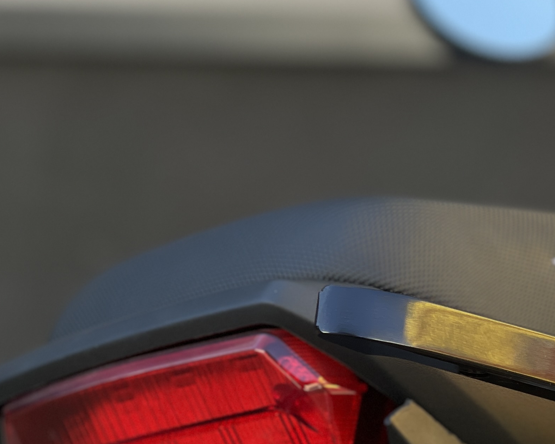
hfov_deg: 14.8
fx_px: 2135
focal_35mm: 130
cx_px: 368
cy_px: 382
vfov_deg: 11.8
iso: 25
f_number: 2
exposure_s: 1/130
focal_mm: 6
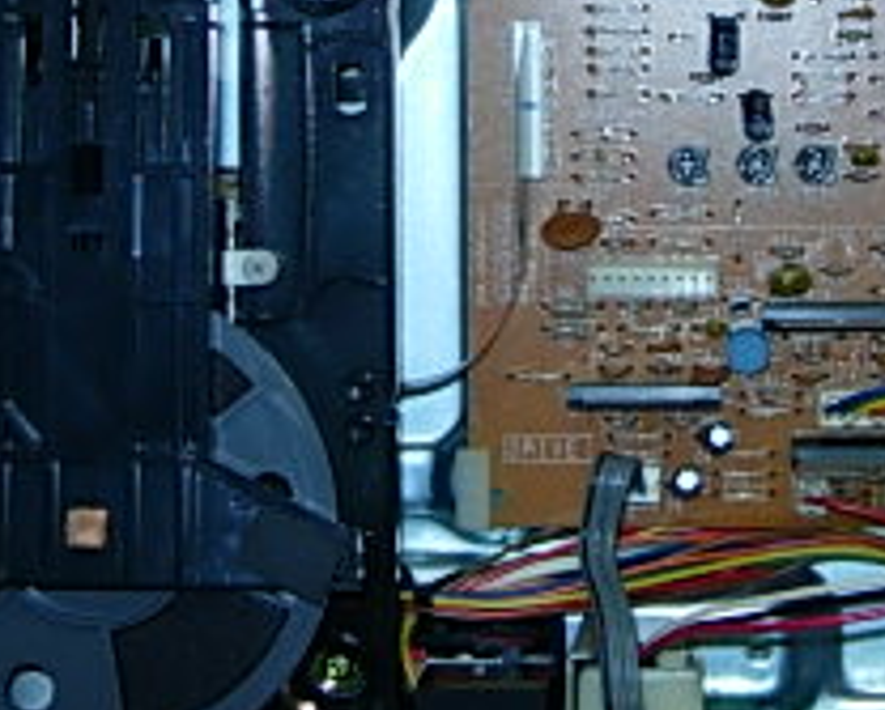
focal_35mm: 114
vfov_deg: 13.4
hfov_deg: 16.8
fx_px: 2990
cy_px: 13
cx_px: 638
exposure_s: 1/64
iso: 79
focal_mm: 7.8
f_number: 2.8
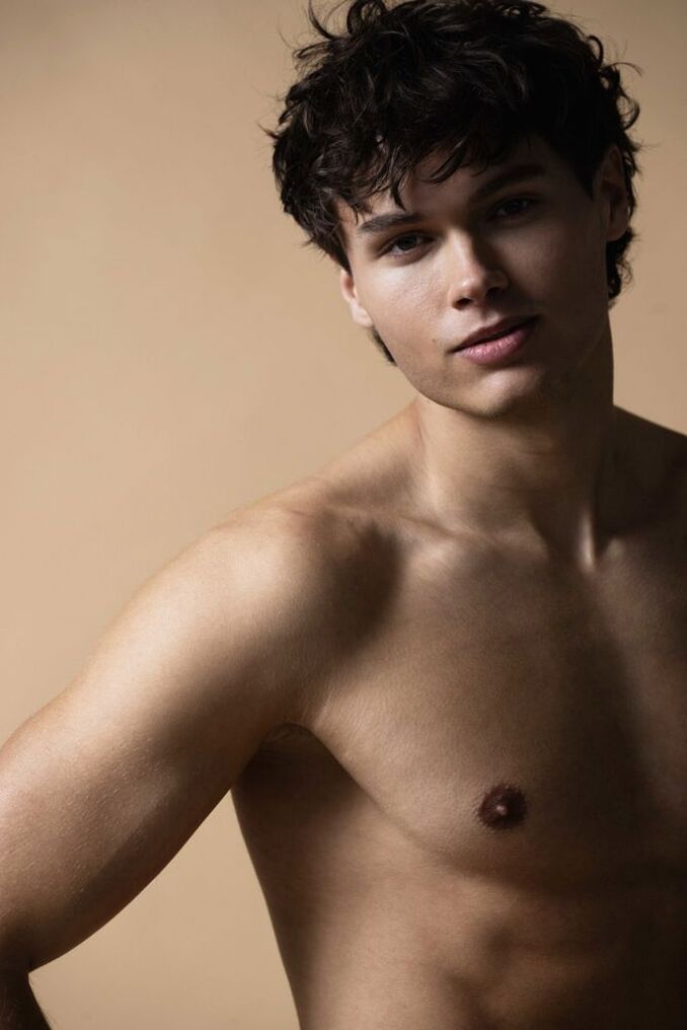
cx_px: 344
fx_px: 3146
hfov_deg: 12.5
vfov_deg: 18.6
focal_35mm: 110
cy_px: 515
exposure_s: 1/200
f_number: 6.3
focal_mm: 110
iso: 100
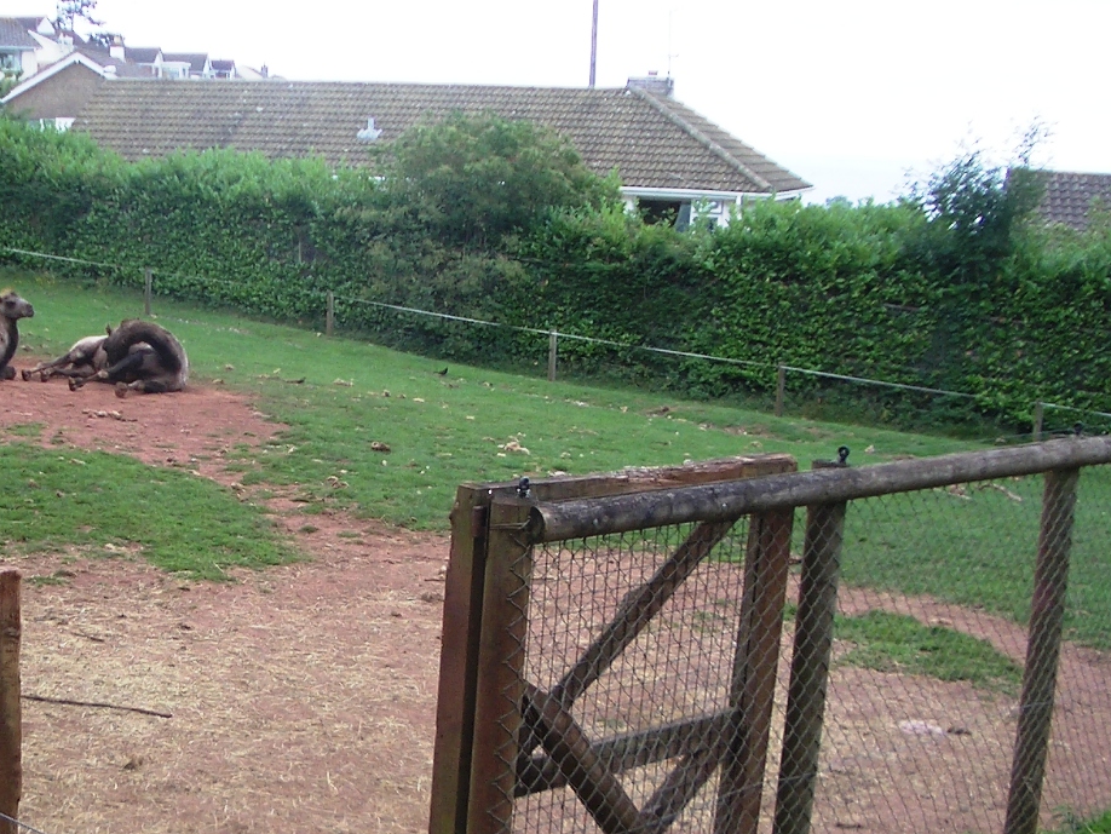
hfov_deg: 30.7
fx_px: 1958
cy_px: 557
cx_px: 186
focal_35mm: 61
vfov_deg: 23.9
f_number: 2.6
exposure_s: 1/400
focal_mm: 5.8
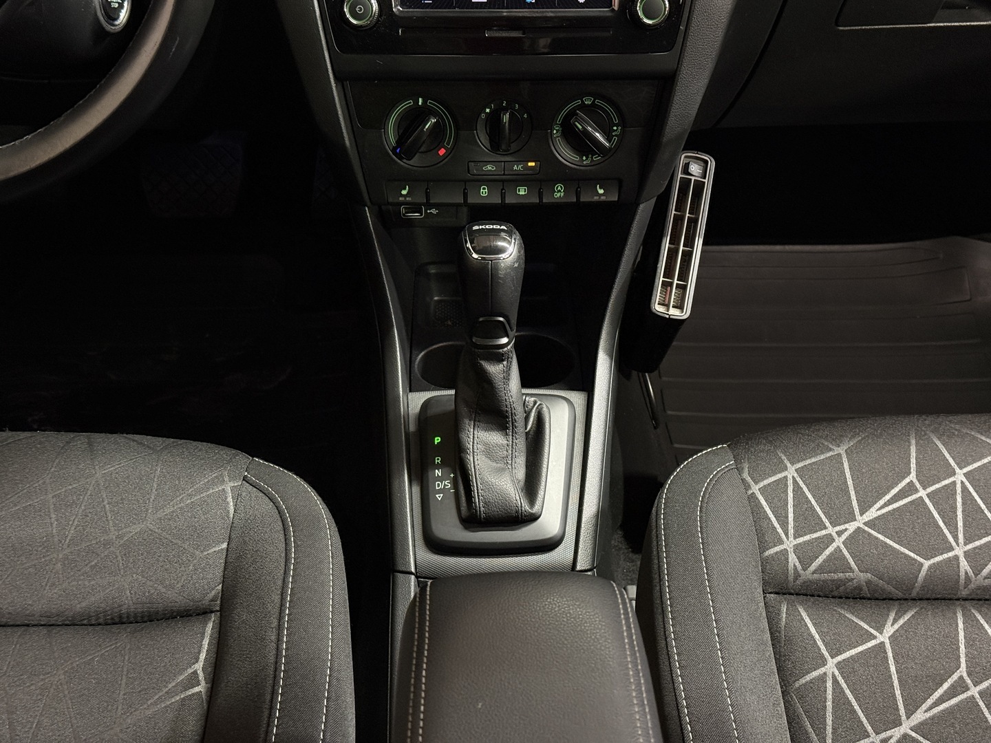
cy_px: 372
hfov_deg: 39.7
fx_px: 1374
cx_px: 496
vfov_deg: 30.3
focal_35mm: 48
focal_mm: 6.76
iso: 400
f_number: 1.78
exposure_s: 1/33
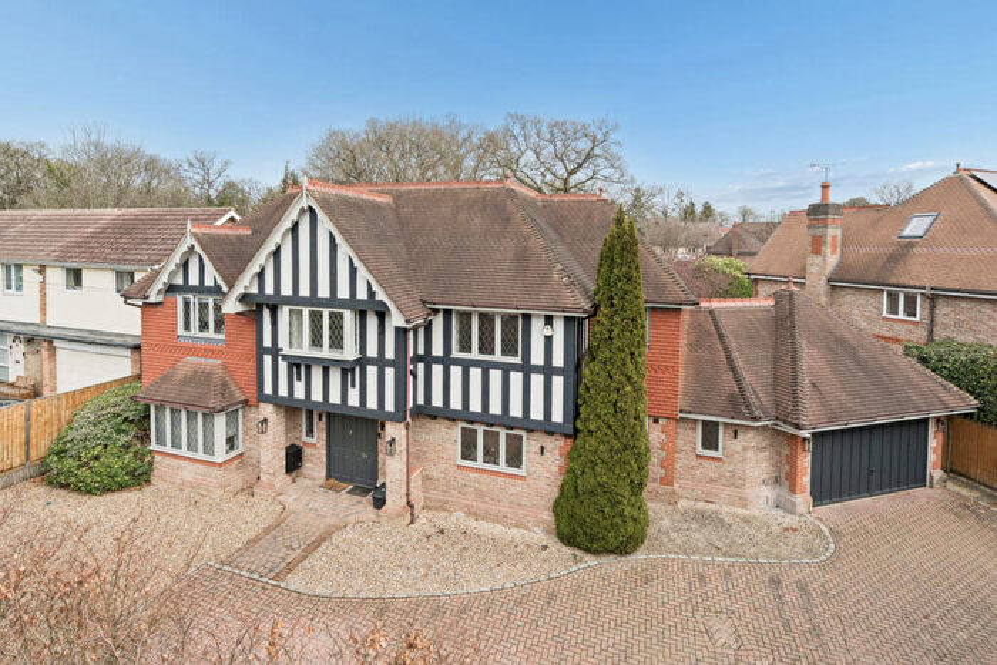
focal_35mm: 16
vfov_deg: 73.8
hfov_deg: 96.7
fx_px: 443
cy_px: 332
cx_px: 498
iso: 640
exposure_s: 1/640
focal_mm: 16
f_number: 8
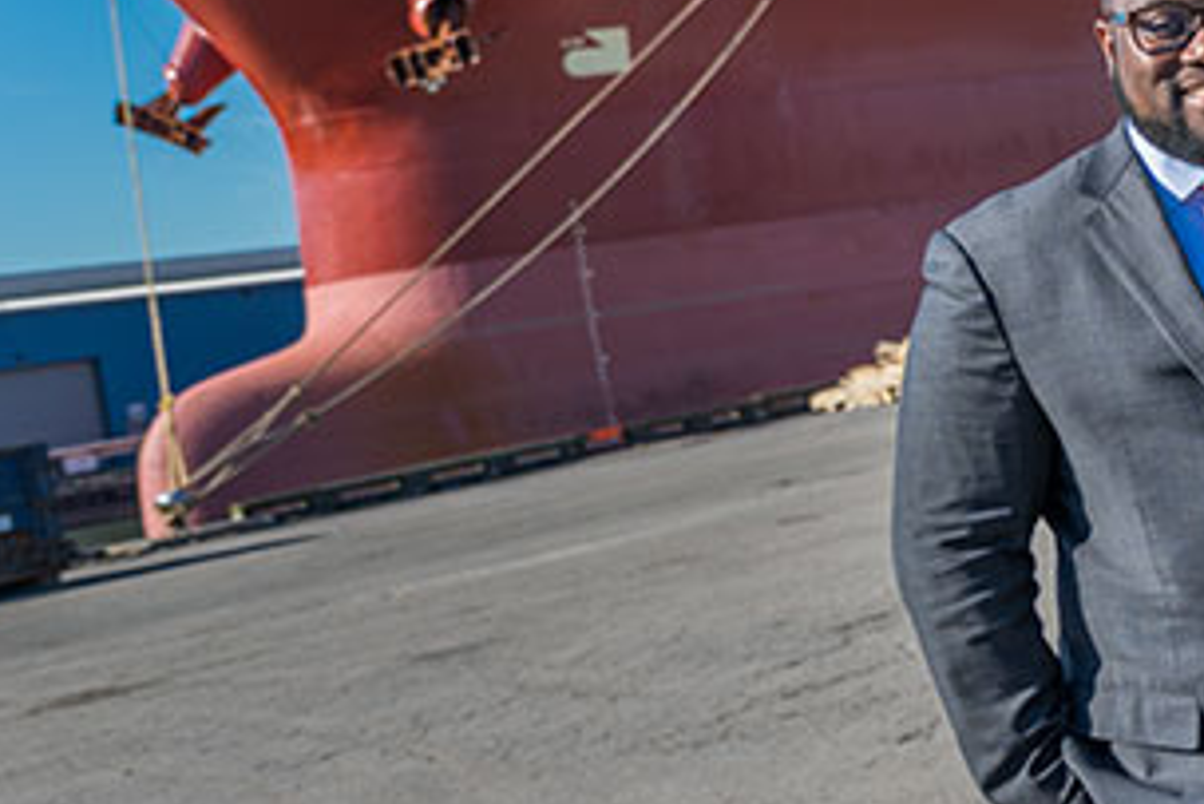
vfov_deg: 22.2
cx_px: 1133
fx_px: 2041
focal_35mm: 61
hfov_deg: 31.0
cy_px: 291
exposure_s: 1/3000
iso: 160
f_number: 4
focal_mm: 32
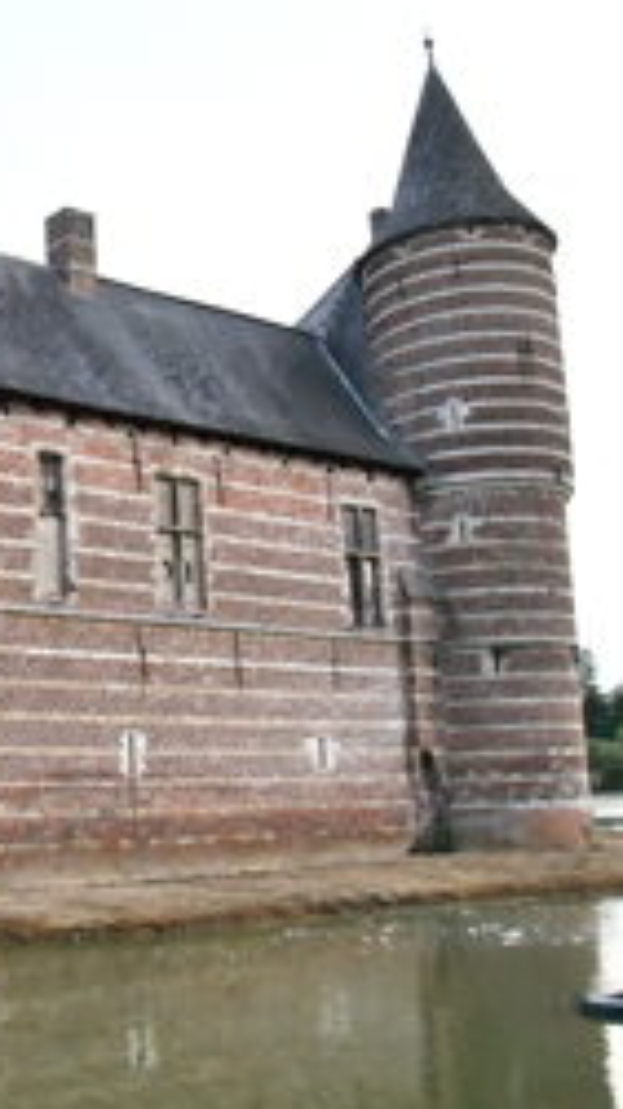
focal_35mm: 40
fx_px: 1176
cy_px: 585
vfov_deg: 50.5
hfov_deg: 27.6
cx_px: -27
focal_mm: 16
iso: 16000
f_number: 5.6
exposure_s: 1/80
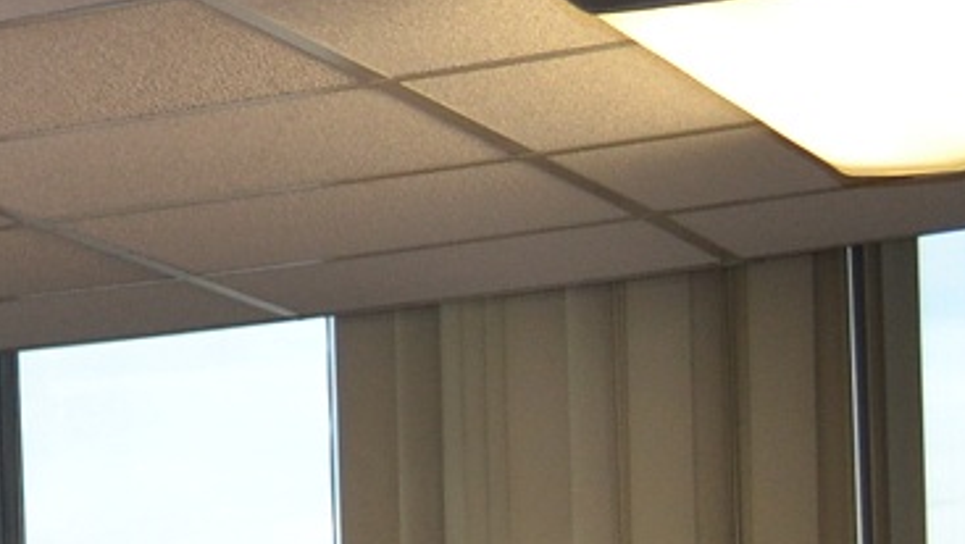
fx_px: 3405
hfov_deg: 12.8
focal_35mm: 133
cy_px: 849
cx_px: -1283
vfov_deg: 8.9
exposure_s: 1/60
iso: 400
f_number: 4
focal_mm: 18
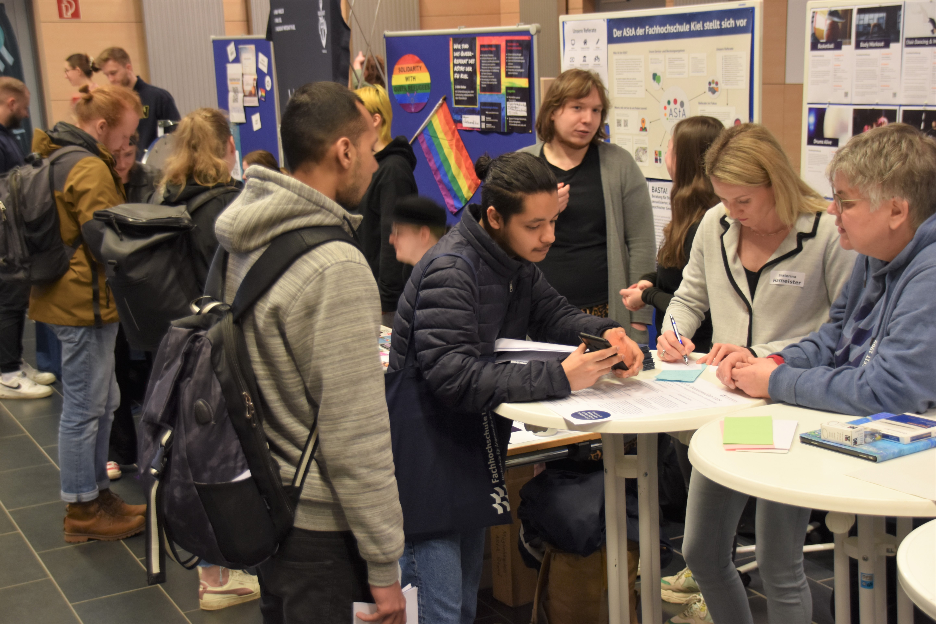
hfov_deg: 35.1
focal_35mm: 57
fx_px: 1482
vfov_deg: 23.8
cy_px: 312
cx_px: 468
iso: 500
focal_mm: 38
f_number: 4.2
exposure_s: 1/30
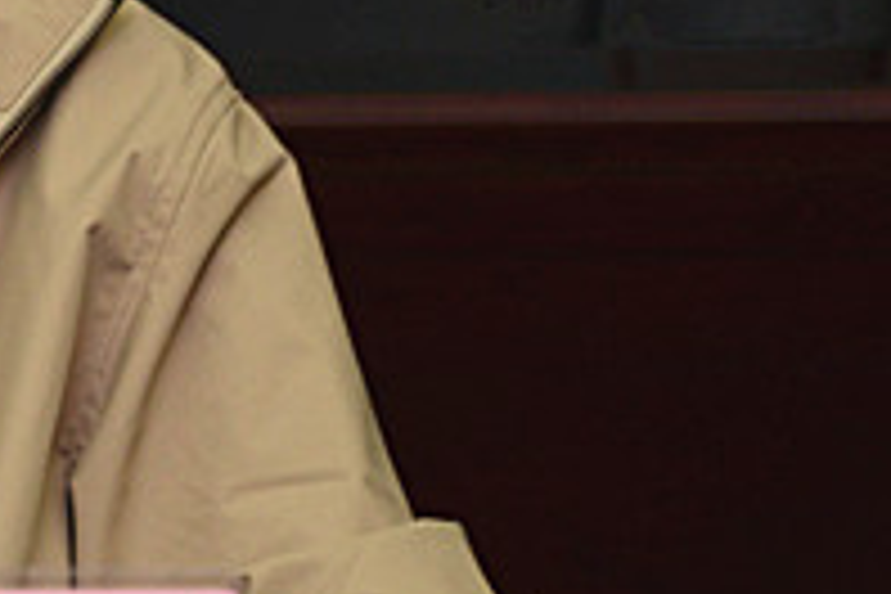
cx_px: -680
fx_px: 15963
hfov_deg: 3.2
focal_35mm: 645
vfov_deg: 2.1
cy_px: -261
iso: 800
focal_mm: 160
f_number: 5.6
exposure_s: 1/60
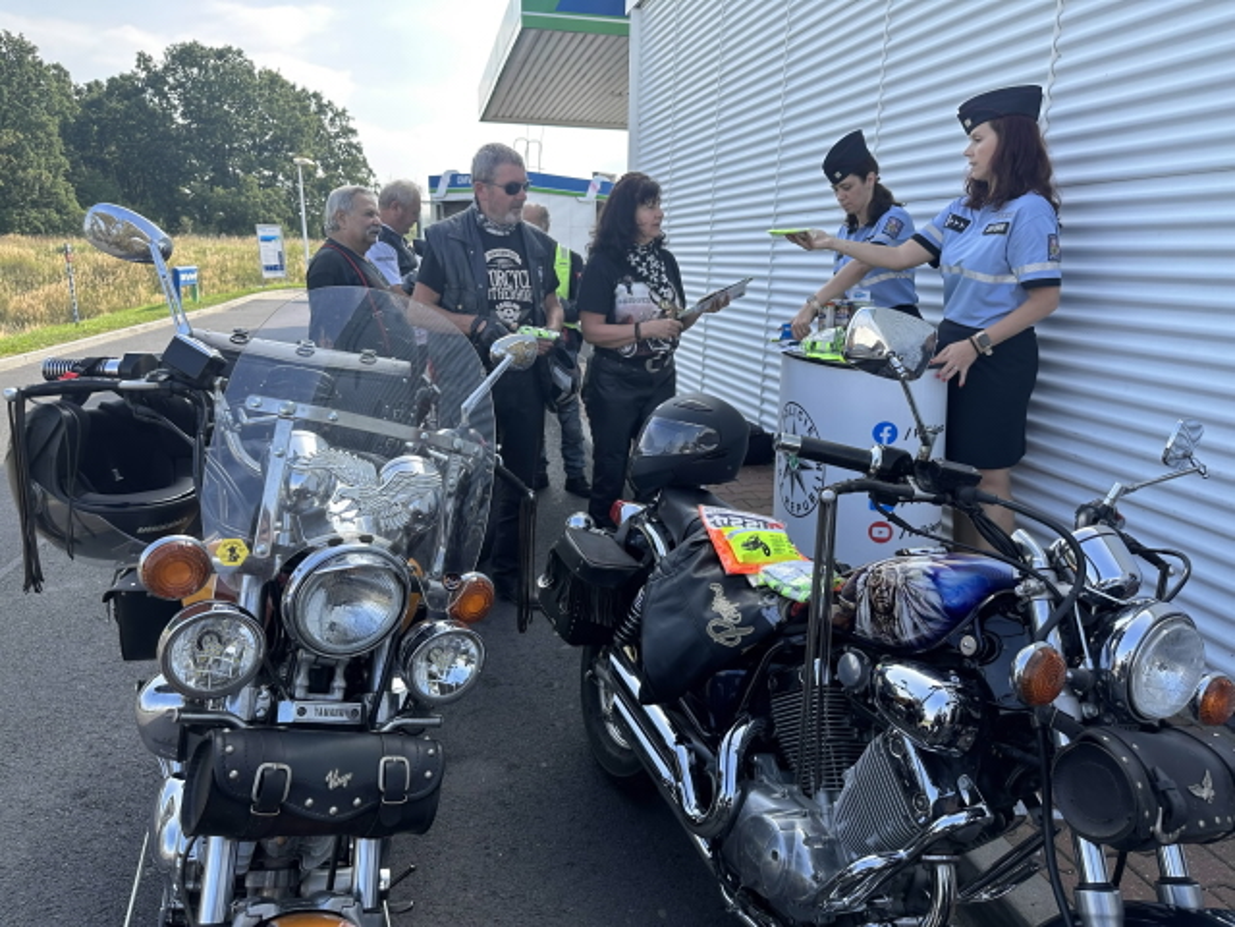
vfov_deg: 56.8
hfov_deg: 71.6
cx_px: 618
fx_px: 856
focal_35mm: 24
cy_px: 464
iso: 80
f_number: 1.78
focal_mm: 6.86
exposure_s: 1/1131
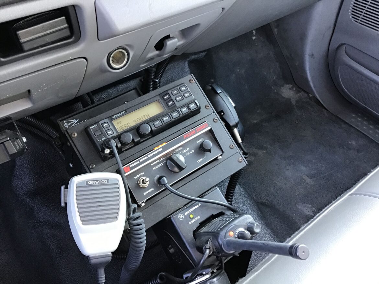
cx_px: 190
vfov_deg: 45.5
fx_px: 339
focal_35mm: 31
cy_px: 142
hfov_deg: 58.3
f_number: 2.4
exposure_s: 1/30
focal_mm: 3.3
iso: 125
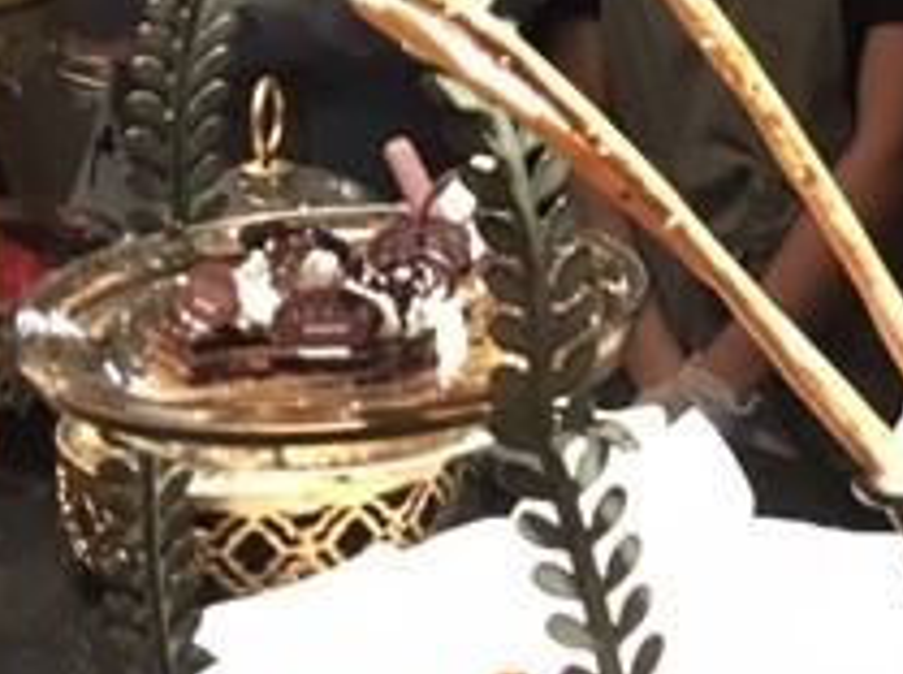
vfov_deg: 16.4
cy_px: 91
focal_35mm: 89
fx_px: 2318
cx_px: 713
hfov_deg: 21.8
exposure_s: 1/20
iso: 200
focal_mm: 4.15
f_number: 2.2
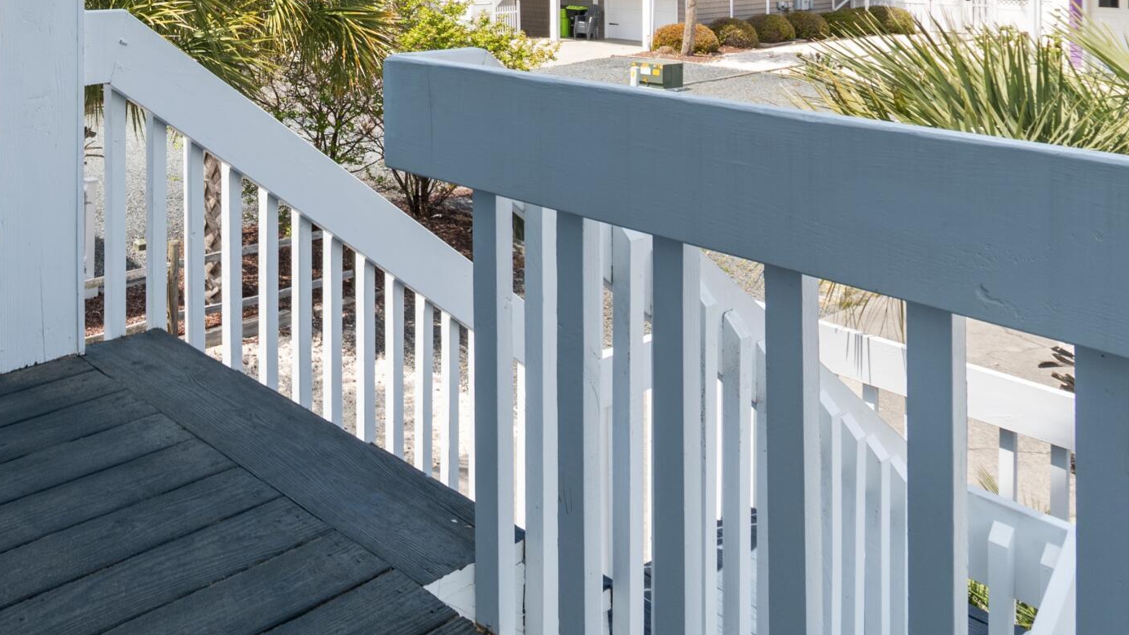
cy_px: -90
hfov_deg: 53.5
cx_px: 200
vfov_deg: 30.4
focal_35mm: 34
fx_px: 1018
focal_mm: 10
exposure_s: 1/160
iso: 100
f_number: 6.3
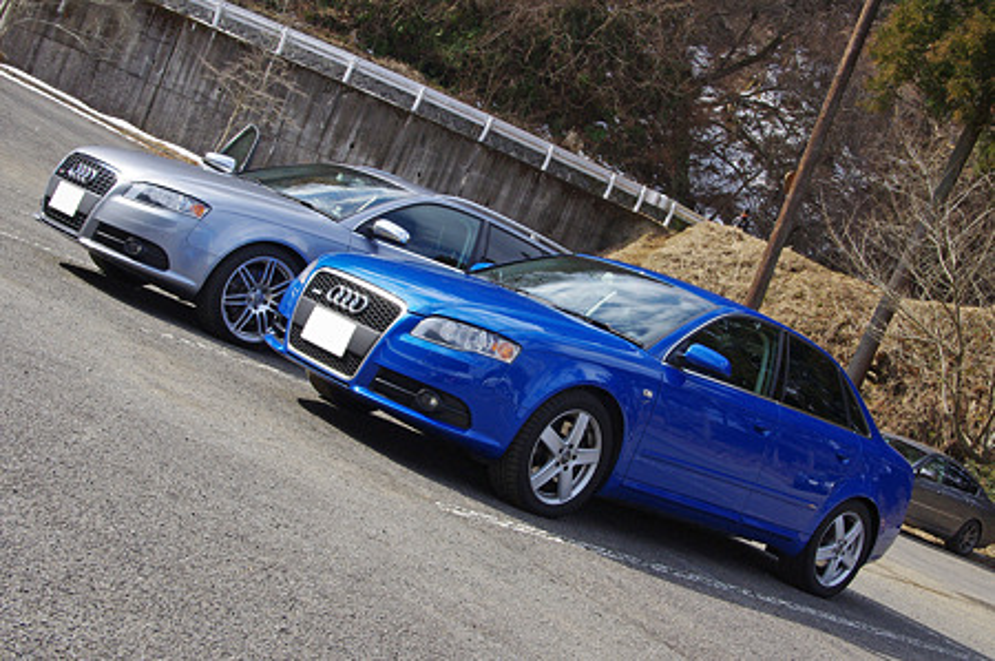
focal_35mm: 48
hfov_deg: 41.2
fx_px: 1325
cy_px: 330
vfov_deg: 28.0
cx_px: 498
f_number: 13
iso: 800
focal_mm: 32
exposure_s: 1/250
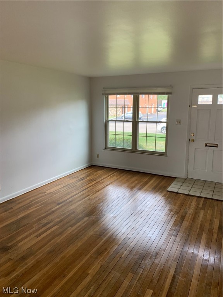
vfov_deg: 67.3
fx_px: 223
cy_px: 148
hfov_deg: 53.1
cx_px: 112
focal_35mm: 26
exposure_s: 1/90
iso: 100
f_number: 1.8
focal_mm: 4.25
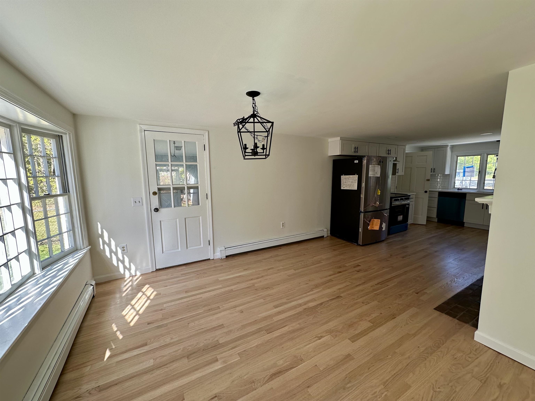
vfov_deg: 85.7
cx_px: 268
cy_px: 200
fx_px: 216
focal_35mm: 14
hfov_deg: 102.1
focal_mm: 2.22
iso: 40
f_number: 2.2
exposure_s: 1/132
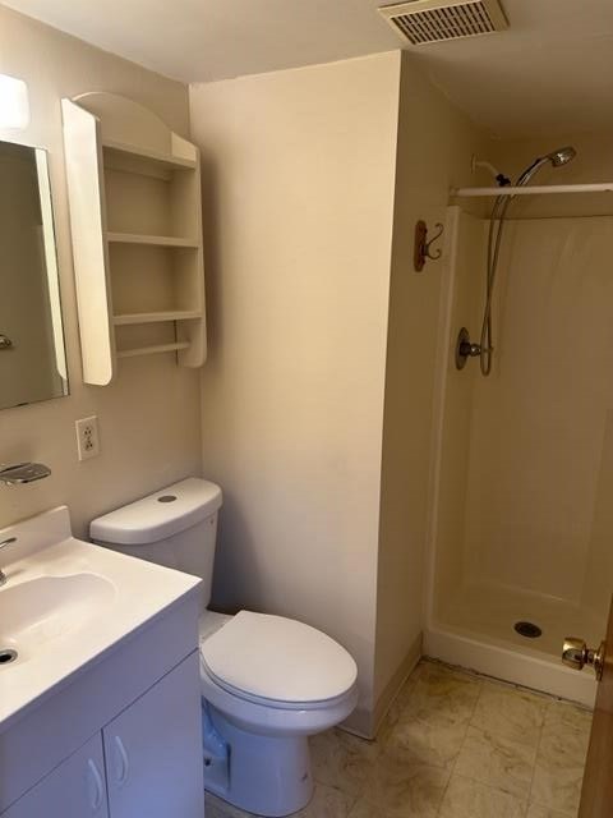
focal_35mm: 24
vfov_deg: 71.6
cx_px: 306
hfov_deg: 56.8
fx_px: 567
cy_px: 409
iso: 200
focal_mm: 6.86
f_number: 1.78
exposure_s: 1/120
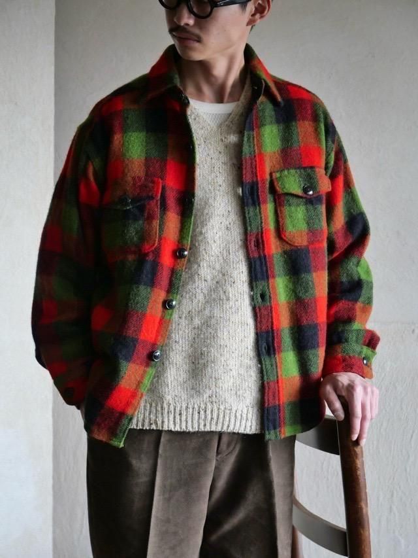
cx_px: 209
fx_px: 1545
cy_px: 279
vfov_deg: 20.4
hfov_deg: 15.4
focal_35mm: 96
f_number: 3.9
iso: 1250
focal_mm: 48
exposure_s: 1/125
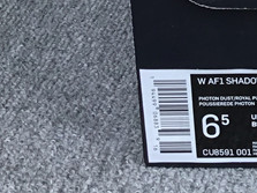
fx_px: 928
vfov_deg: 10.9
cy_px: -176
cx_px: 414
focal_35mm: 125
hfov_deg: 14.4
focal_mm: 3.3
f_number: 2.4
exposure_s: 1/715
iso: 25
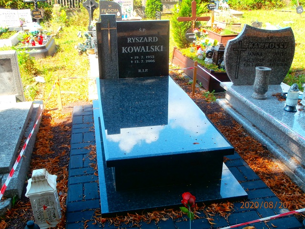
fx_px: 335
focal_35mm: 38
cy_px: 114
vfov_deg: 37.7
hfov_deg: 49.0
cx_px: 152
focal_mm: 6.67
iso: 100
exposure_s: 1/125
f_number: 3.9
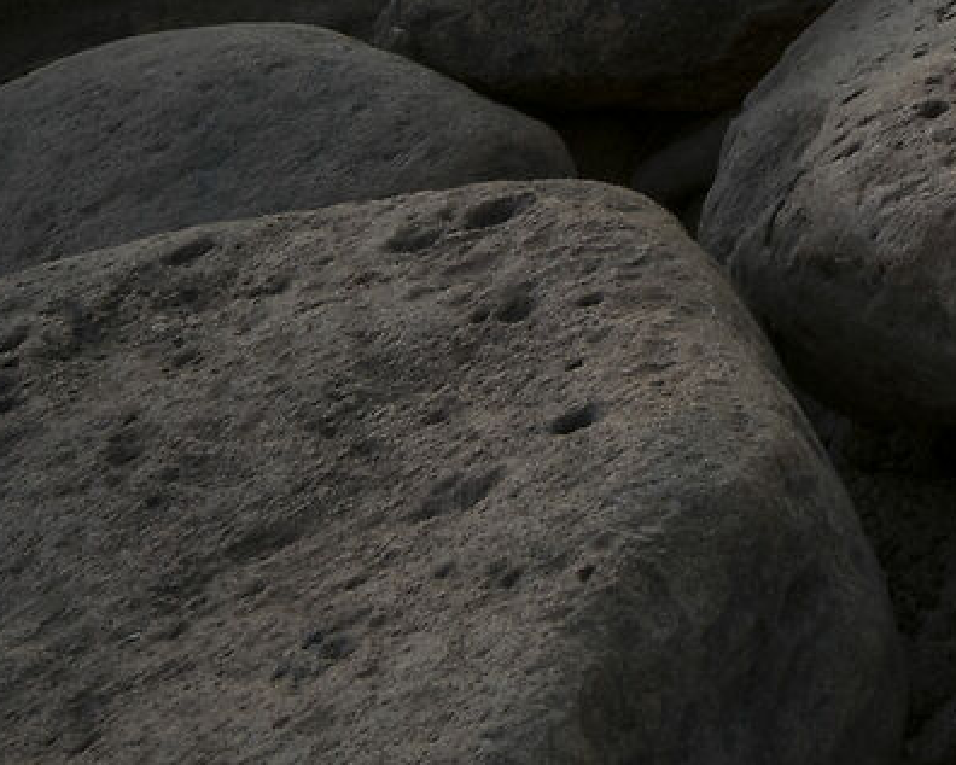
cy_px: -1122
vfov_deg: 12.7
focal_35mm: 91
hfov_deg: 18.9
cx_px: 1357
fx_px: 2575
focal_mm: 16
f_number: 13
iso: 100
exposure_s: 1/1.25
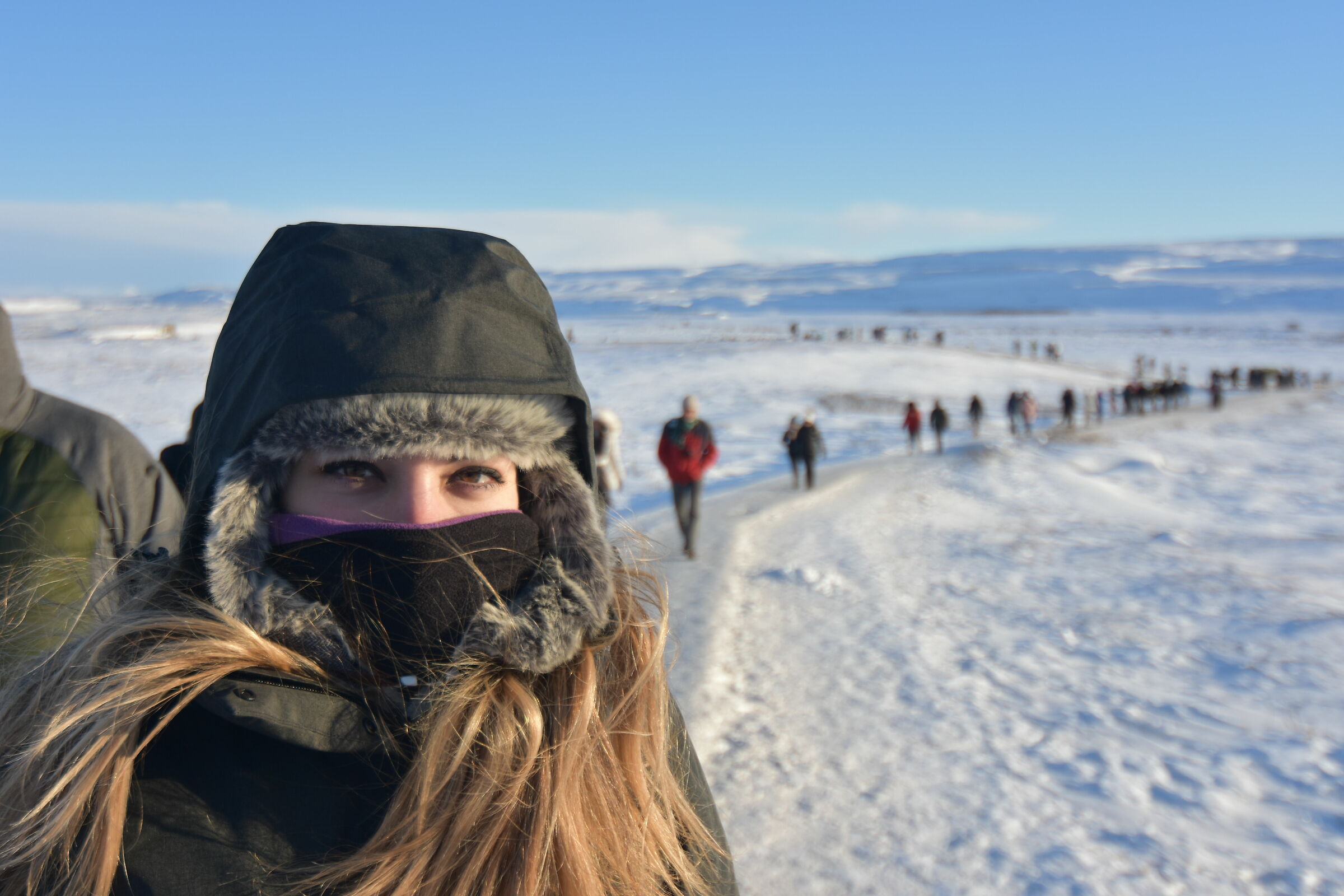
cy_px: 448
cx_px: 672
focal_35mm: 42
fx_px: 1568
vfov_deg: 31.9
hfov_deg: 46.4
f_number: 4
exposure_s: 1/1250
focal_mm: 28
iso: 200
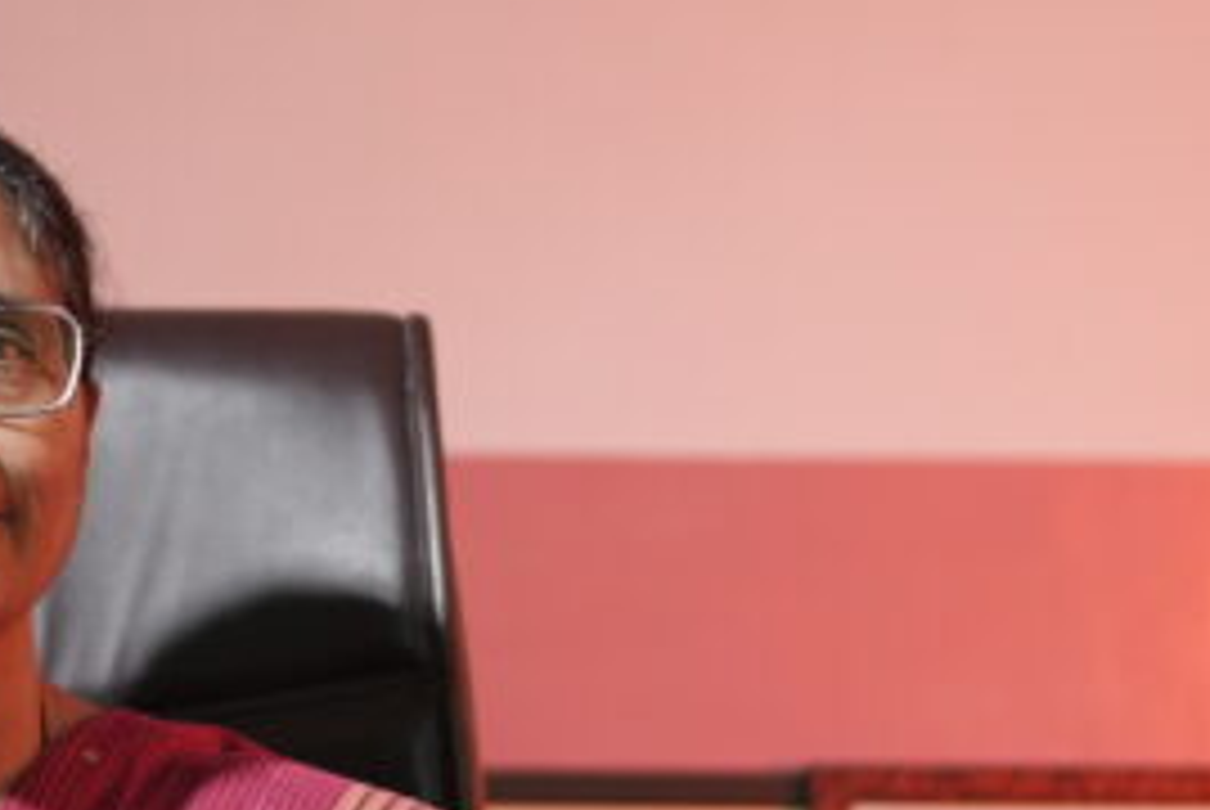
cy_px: 529
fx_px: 4475
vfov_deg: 10.3
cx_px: 4
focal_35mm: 133
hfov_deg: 15.1
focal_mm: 35
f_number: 1.8
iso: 320
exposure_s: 1/100
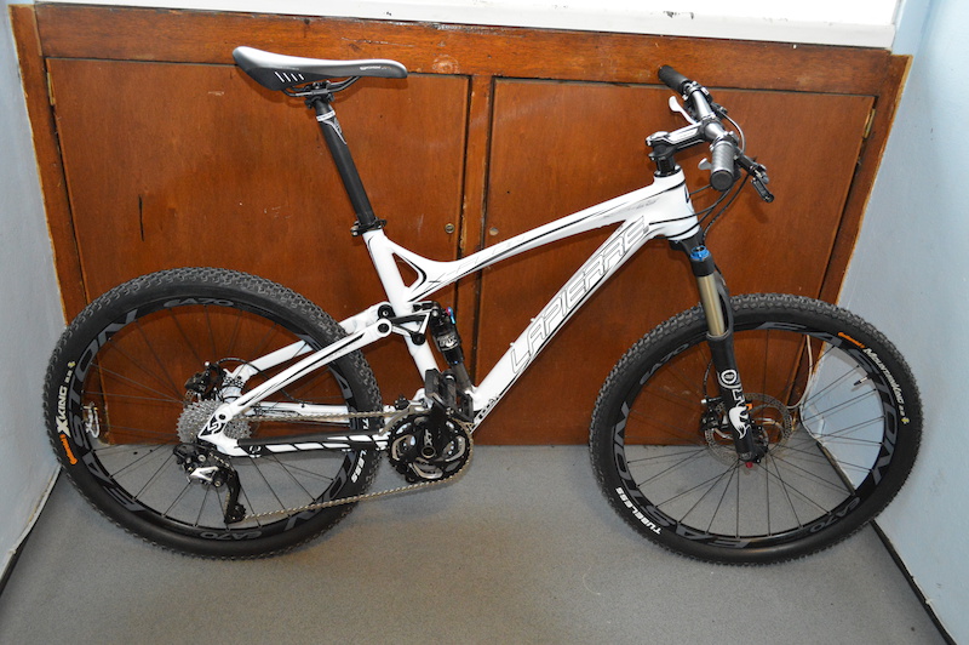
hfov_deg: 57.3
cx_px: 484
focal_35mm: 33
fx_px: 887
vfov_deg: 39.9
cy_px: 322
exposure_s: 1/60
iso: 3200
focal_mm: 22
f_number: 3.8
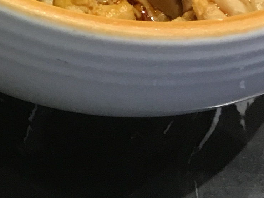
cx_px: -248
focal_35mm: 158
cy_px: -165
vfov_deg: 9.0
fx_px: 1205
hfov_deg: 11.4
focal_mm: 4.15
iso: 100
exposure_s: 1/33
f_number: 2.2
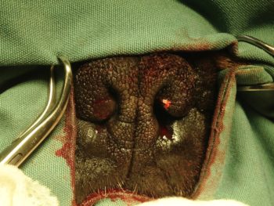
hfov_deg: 55.3
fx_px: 261
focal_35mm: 33
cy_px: 103
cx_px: 137
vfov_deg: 43.0
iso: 50
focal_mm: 4.13
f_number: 2.4
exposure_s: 1/430
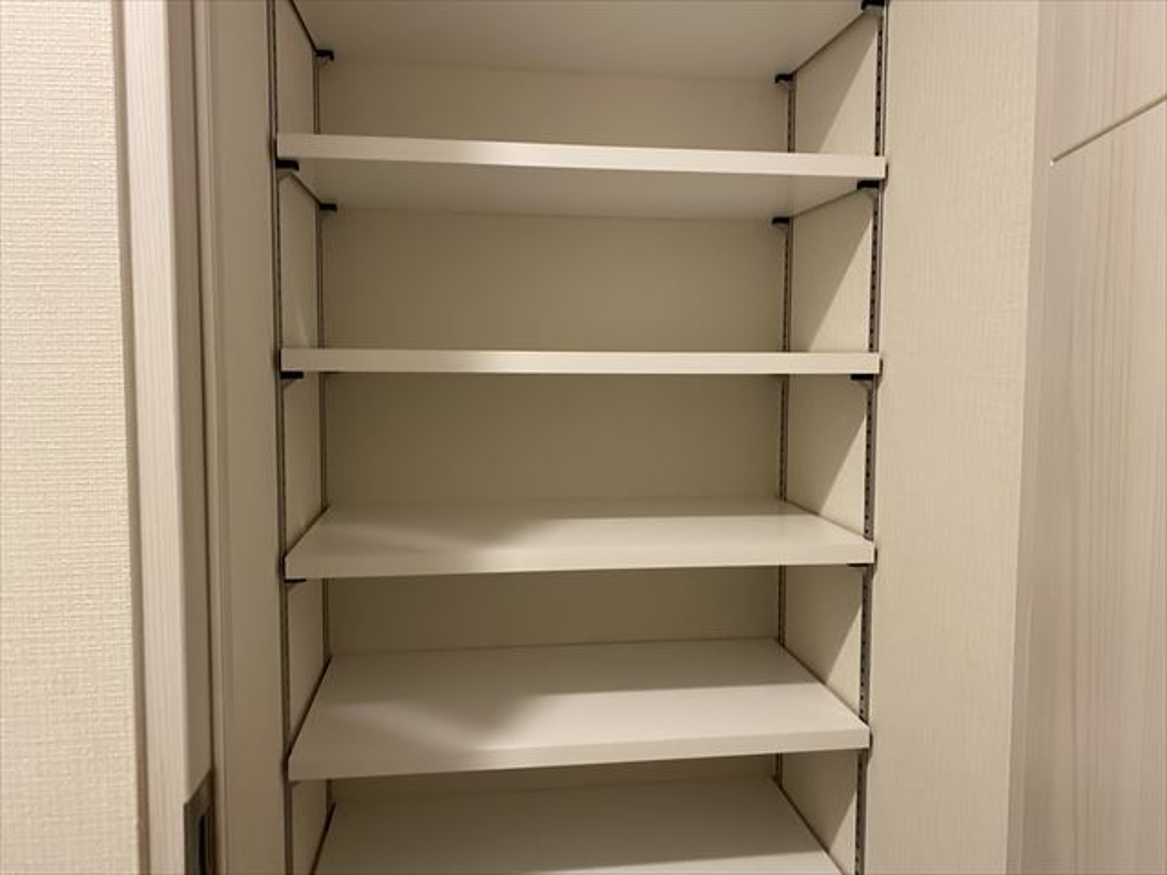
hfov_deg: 67.3
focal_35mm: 26
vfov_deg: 53.1
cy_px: 438
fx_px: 877
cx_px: 584
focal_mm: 4.25
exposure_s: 1/50
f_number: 1.8
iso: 160
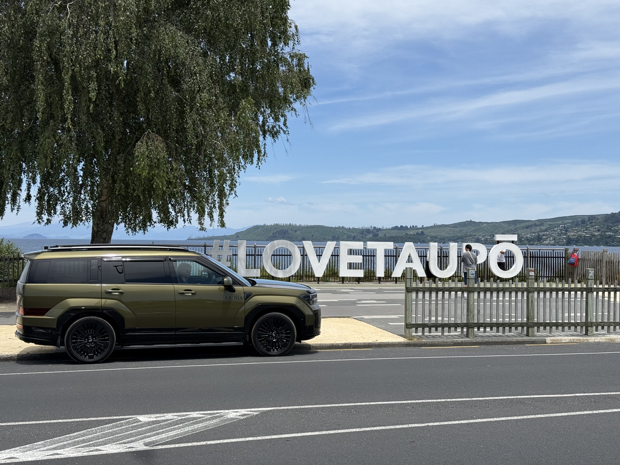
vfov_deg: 30.3
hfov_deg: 39.7
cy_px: 232
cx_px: 310
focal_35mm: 48
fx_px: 860
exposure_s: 1/7143
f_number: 1.78
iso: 80
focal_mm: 6.76
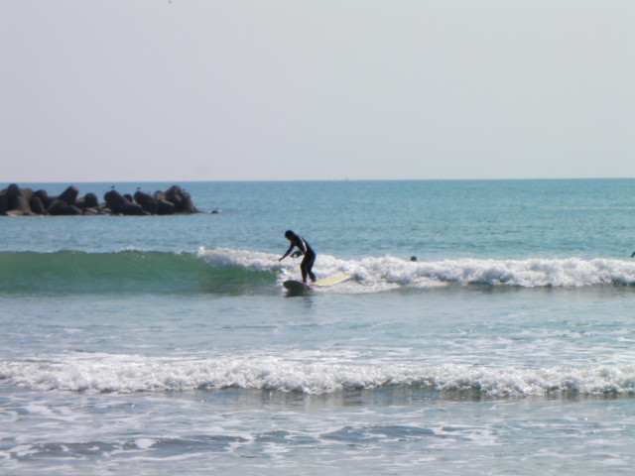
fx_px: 3027
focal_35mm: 165
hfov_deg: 12.0
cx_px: 318
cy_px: 238
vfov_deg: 9.0
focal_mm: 27.7
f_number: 5.7
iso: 50
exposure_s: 1/433
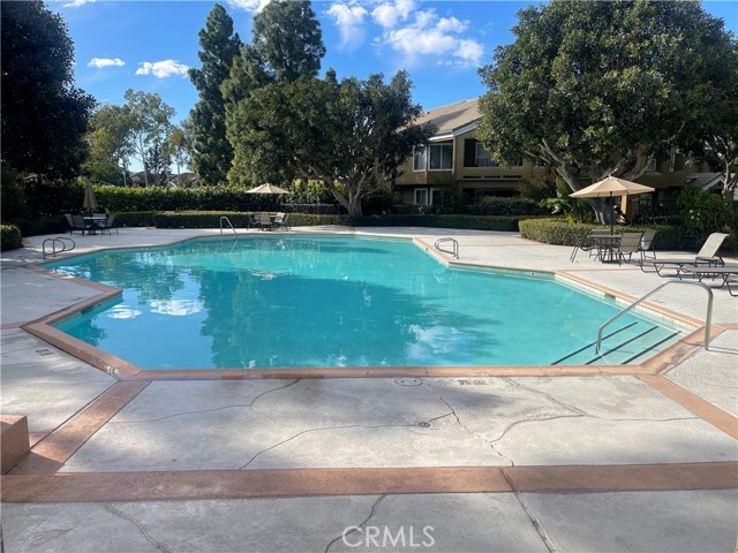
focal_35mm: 25
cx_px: 369
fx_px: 533
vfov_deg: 54.9
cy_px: 276
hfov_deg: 69.4
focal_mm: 5.1
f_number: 1.6
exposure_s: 1/3448
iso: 32
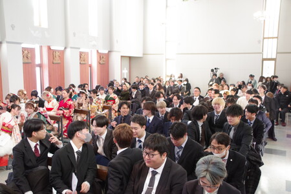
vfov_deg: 40.0
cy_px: 97
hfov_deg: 57.2
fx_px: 267
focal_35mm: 33
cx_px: 146
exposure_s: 1/50
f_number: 5
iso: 3200
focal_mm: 22
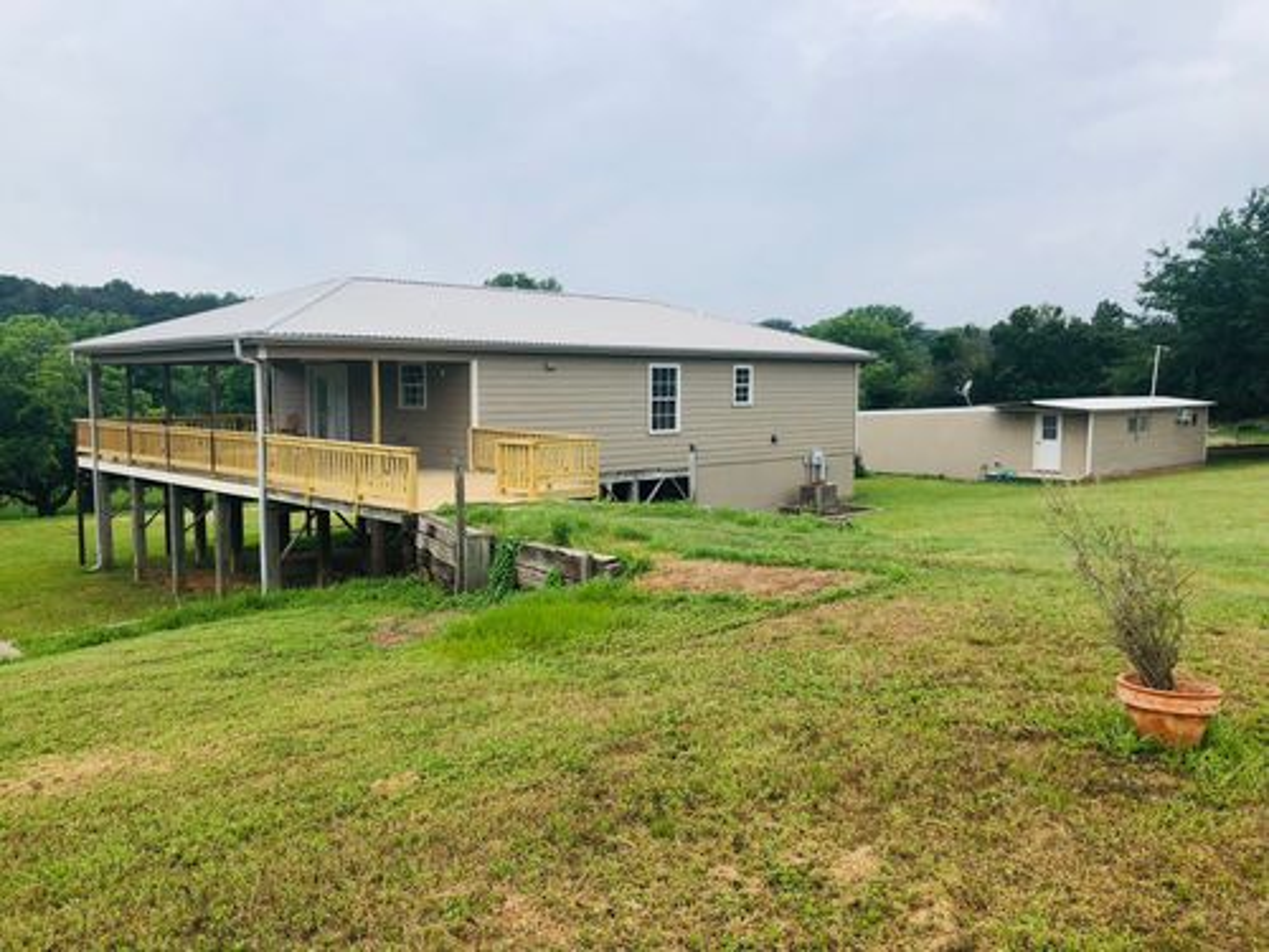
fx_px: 1026
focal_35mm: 28
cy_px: 476
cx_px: 634
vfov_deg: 49.7
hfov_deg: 63.4
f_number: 1.8
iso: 20
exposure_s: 1/1043
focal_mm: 4
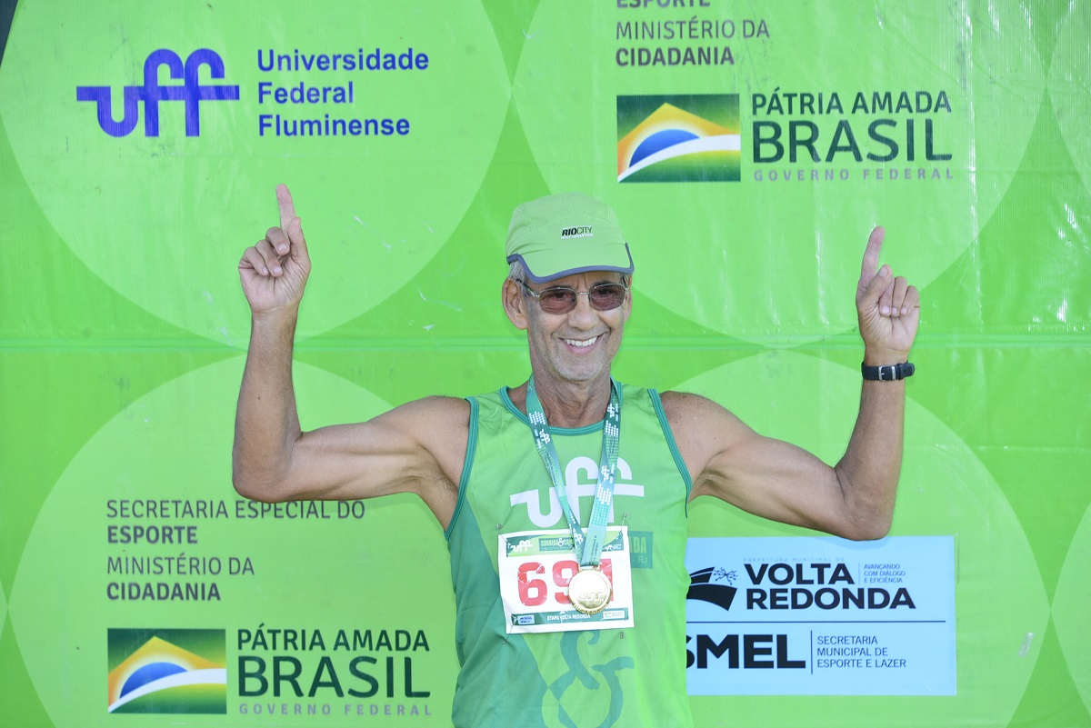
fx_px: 6063
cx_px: 546
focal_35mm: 200
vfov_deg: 6.9
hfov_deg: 10.3
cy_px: 364
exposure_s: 1/100
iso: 250
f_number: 8
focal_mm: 200
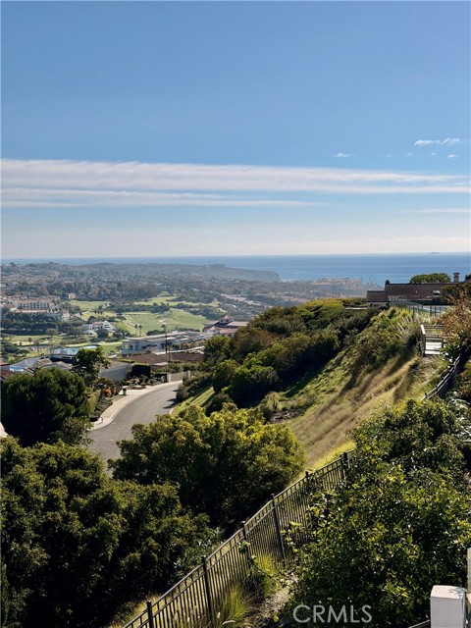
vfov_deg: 39.7
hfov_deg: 30.3
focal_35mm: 48
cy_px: 314
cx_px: 236
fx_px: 871
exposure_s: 1/13333
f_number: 1.78
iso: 80
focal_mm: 6.76
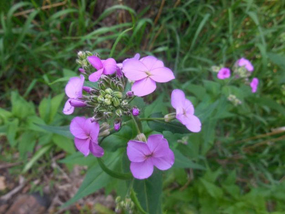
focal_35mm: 25
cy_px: 107
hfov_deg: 69.4
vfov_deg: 54.9
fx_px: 206
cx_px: 142
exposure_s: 1/100
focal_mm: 4.5
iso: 125
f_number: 3.1
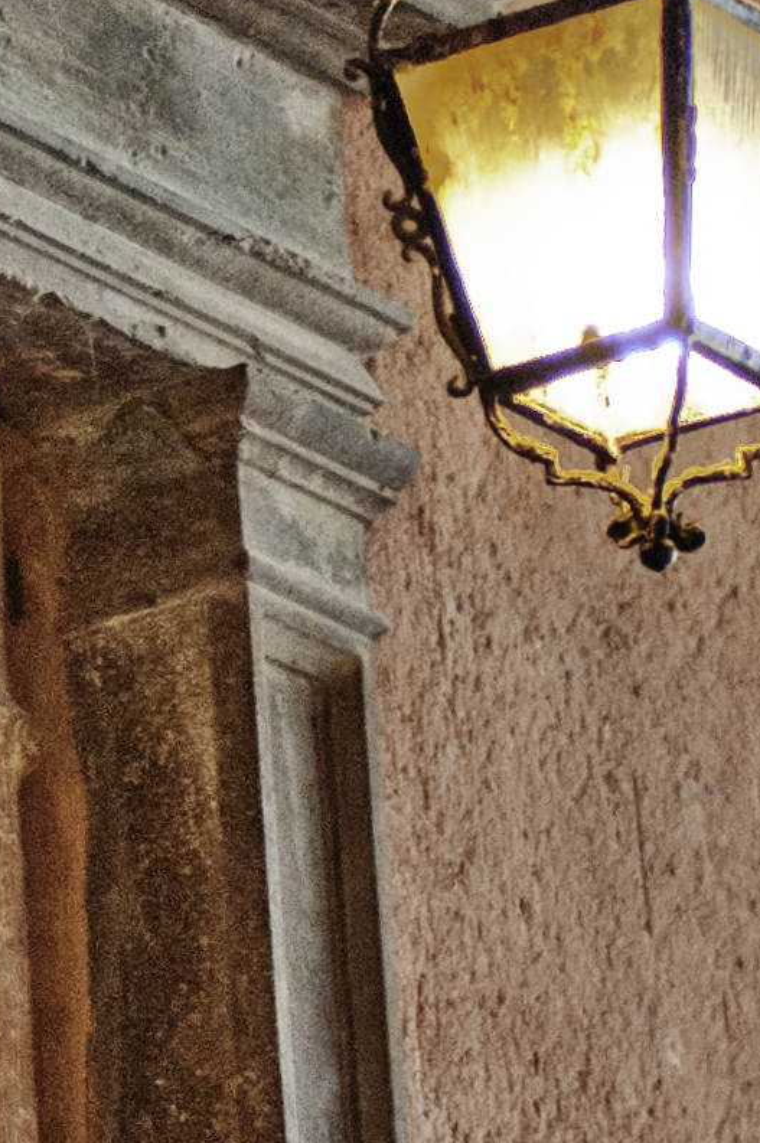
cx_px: -349
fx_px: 14439
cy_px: 428
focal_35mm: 455
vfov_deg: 4.5
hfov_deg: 3.0
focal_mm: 80
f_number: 2.8
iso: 800
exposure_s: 1/160
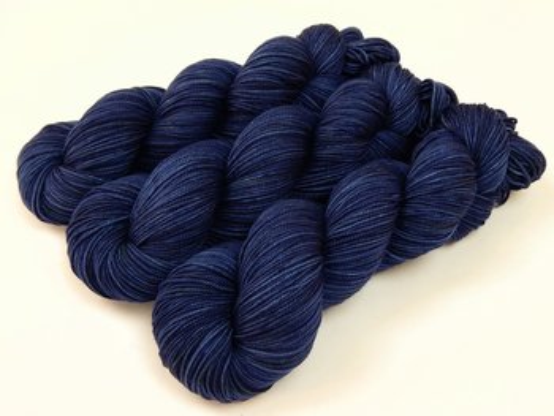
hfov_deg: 48.9
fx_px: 609
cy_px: 208
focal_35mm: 38
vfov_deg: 37.8
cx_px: 277
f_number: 3.4
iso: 200
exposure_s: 1/30
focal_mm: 6.8
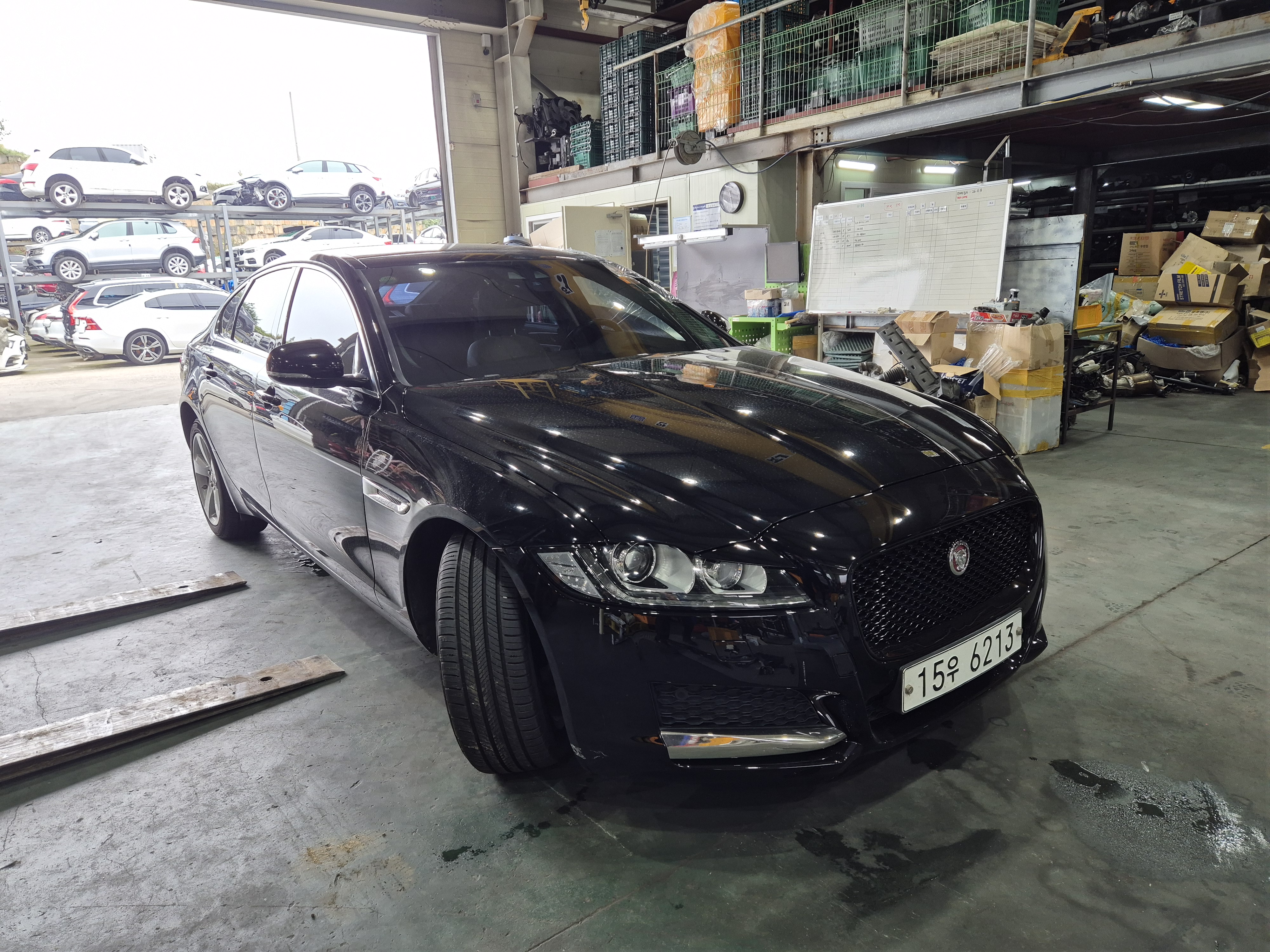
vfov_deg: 58.9
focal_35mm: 23
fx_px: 844
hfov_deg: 73.9
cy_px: 476
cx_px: 635
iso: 80
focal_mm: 5.4
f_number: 1.8
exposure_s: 1/120
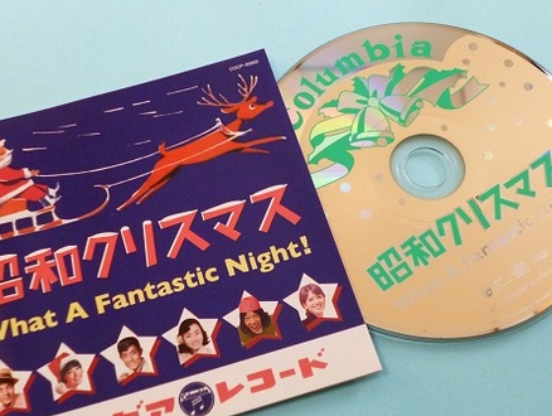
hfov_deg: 41.2
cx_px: 270
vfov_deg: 31.6
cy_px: 238
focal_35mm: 46
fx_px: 735
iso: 400
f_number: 3.1
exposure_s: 1/40
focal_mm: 6.4
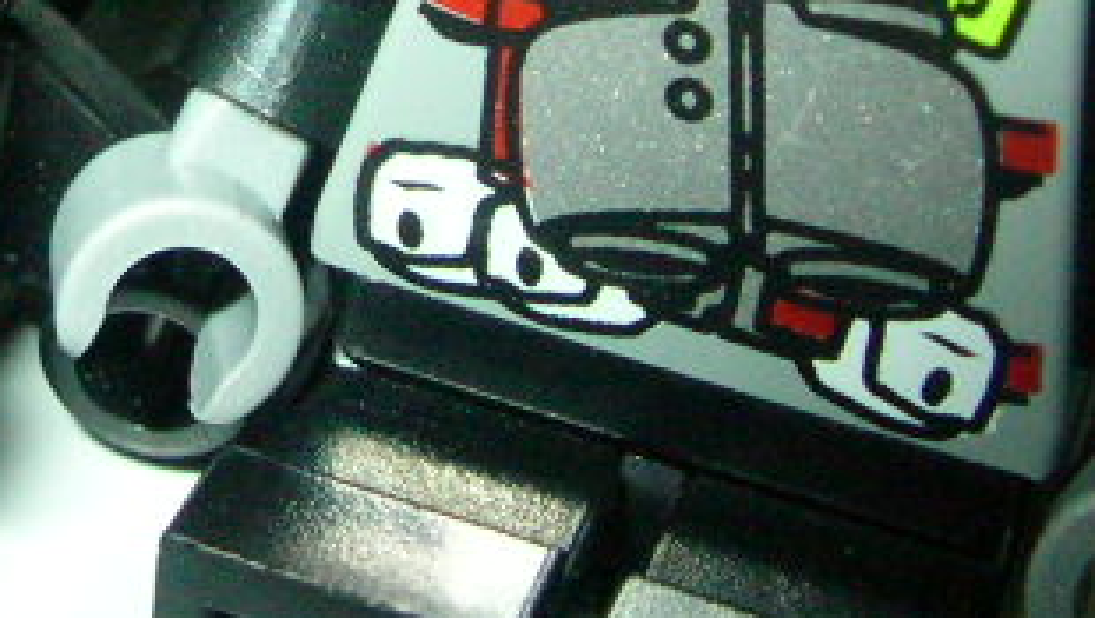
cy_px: -124
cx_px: 71
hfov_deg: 15.9
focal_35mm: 133
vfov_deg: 9.0
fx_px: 3865
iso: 200
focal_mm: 6.2
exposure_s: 1/60.1
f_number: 3.8
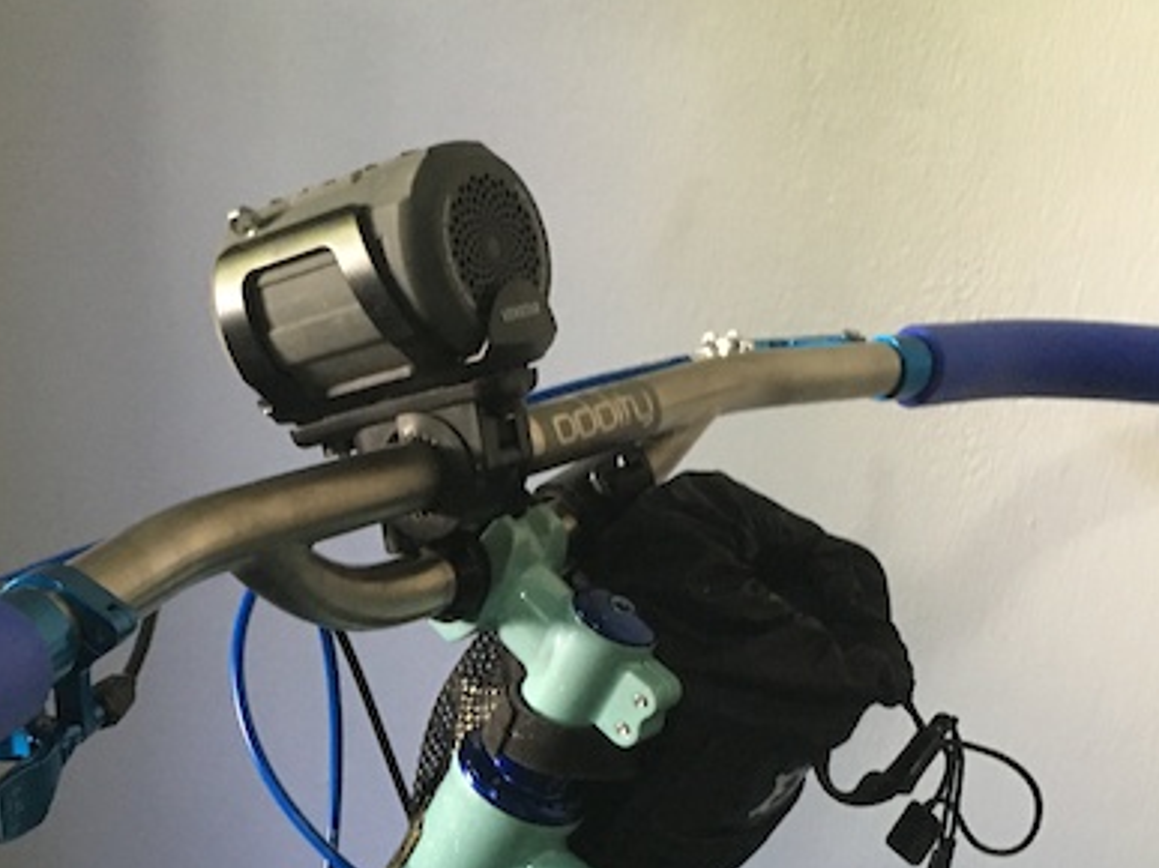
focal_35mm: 60
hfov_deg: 31.7
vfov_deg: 23.8
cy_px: 772
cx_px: 323
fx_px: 2008
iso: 200
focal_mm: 4.15
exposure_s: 1/30
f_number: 2.2
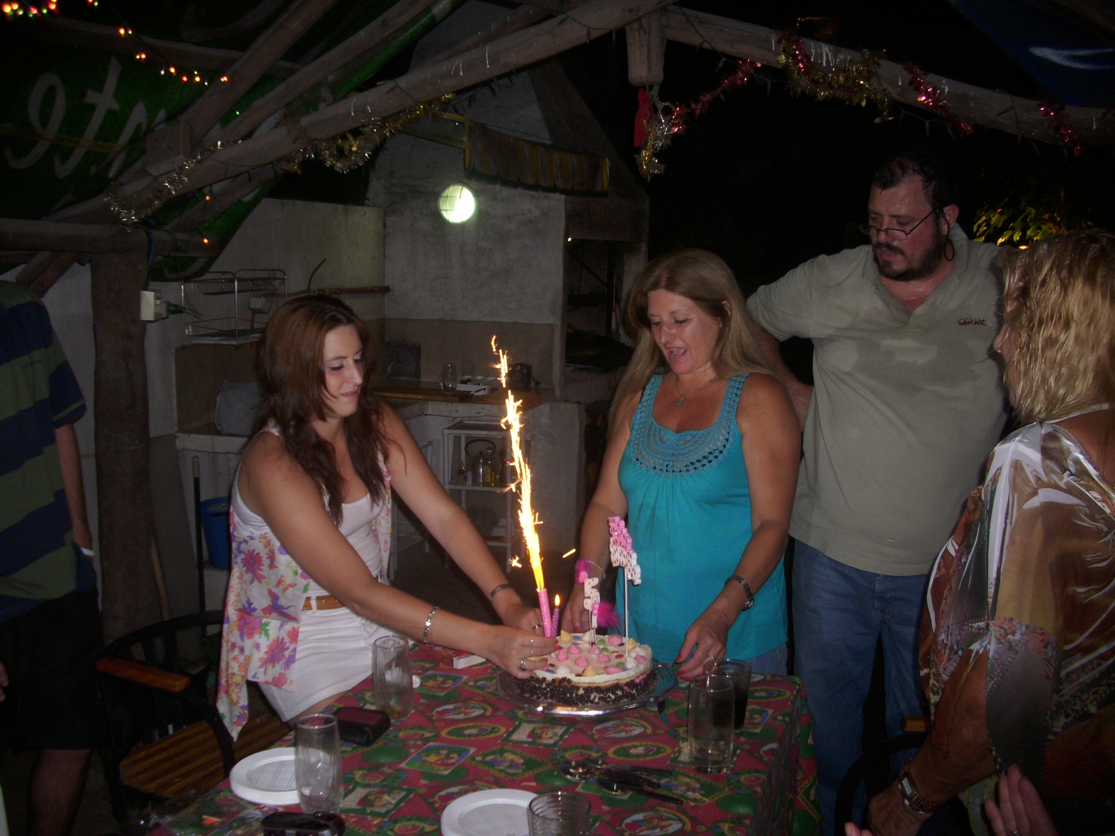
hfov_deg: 58.4
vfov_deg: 45.4
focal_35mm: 31
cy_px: 418
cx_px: 558
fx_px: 999
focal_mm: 6.2
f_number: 2.8
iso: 50
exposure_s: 1/60
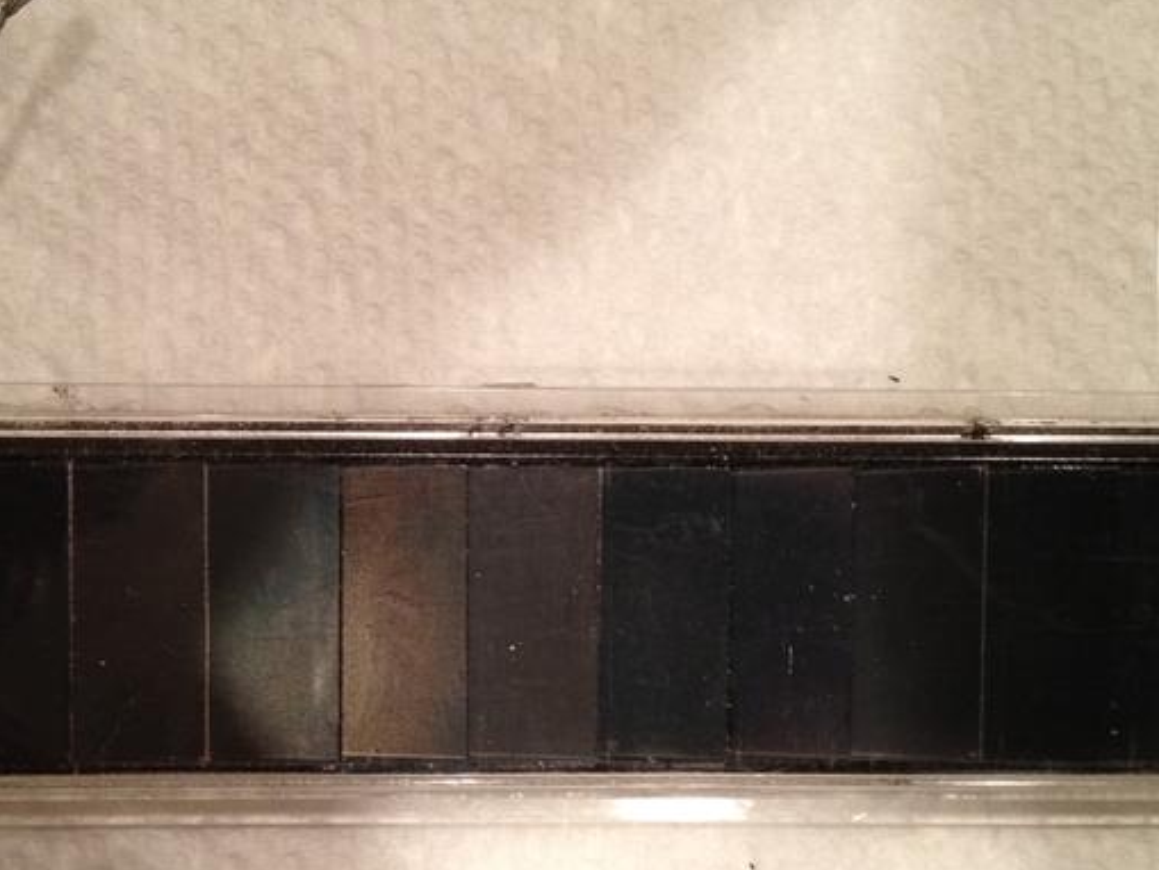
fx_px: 1842
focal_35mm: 55
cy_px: 522
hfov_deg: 34.8
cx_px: 469
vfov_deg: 26.5
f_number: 2.4
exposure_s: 1/20
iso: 125
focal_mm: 4.28
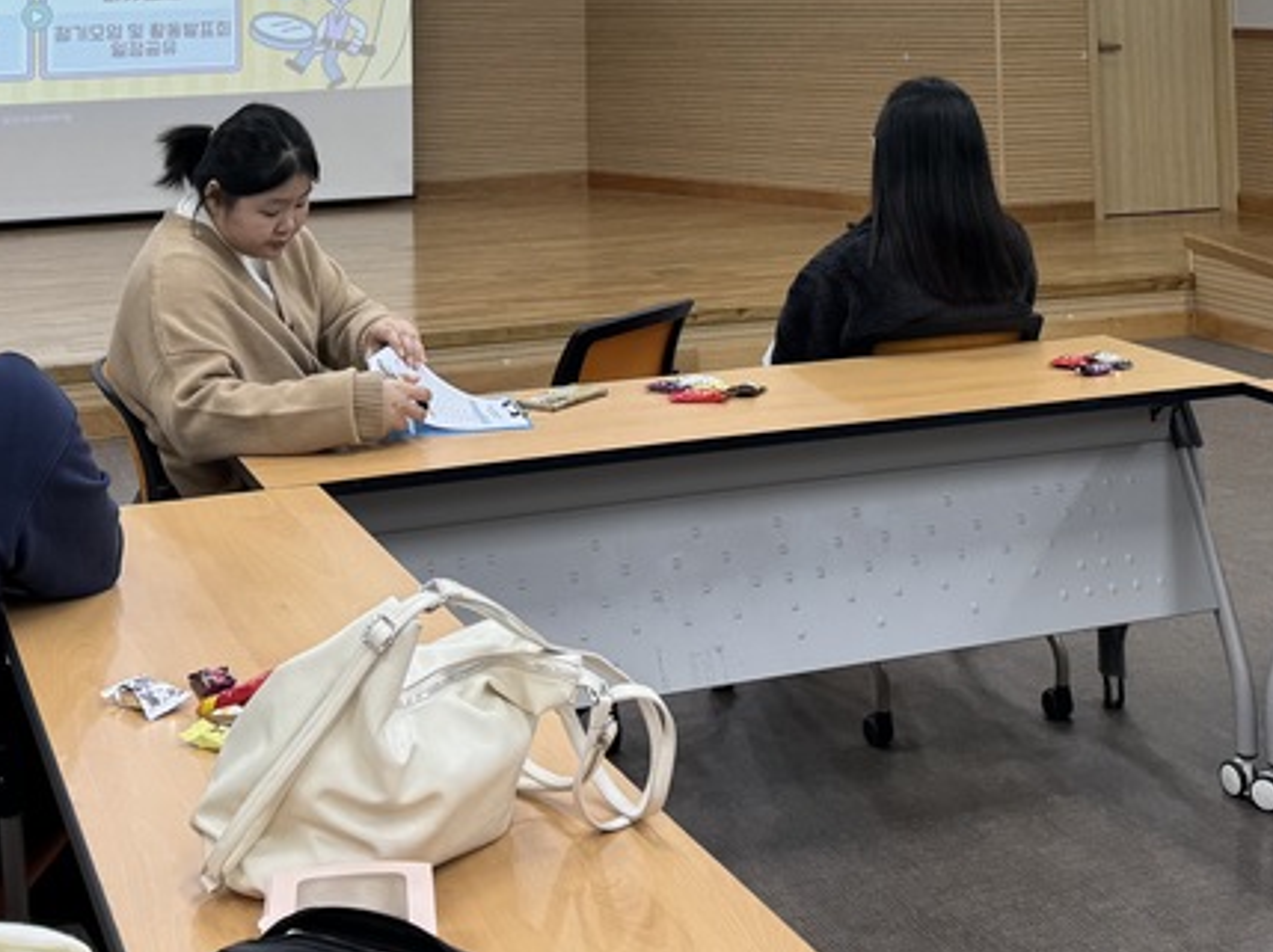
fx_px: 2058
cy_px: -113
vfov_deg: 24.2
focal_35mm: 56
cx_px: 638
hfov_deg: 34.4
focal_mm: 6.76
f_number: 1.78
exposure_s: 1/120
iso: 80
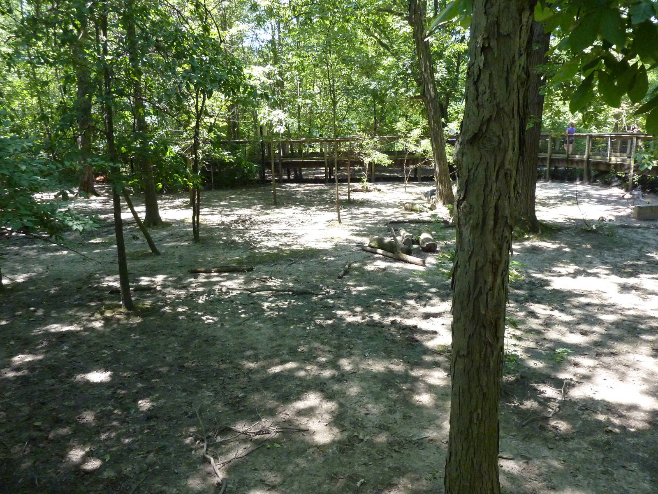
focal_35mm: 25
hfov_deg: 69.4
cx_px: 329
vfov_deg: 54.9
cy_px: 247
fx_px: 475
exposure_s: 1/200
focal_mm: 4.1
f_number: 3.3
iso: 400
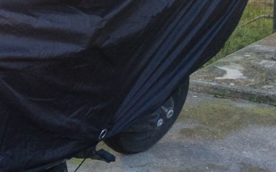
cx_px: 25
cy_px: 61
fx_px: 624
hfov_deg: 24.2
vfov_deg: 15.7
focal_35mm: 83
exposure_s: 1/100
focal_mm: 3.3
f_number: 2.4
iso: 50
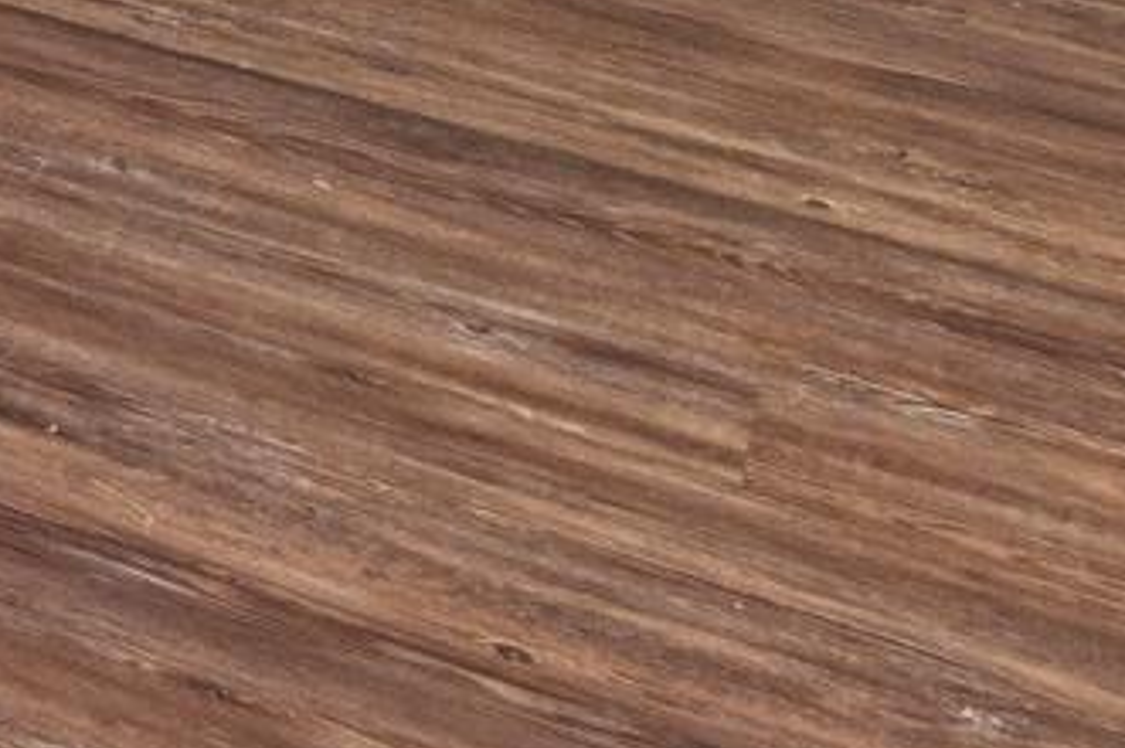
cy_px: -1943
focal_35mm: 125
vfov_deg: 8.1
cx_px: -2427
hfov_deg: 10.4
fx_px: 3895
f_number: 7.1
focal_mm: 11
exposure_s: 1/5
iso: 200
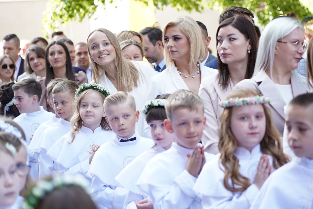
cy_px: 104
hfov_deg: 19.5
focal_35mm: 105
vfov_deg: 13.0
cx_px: 156
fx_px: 913
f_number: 4
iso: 250
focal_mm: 105
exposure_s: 1/100
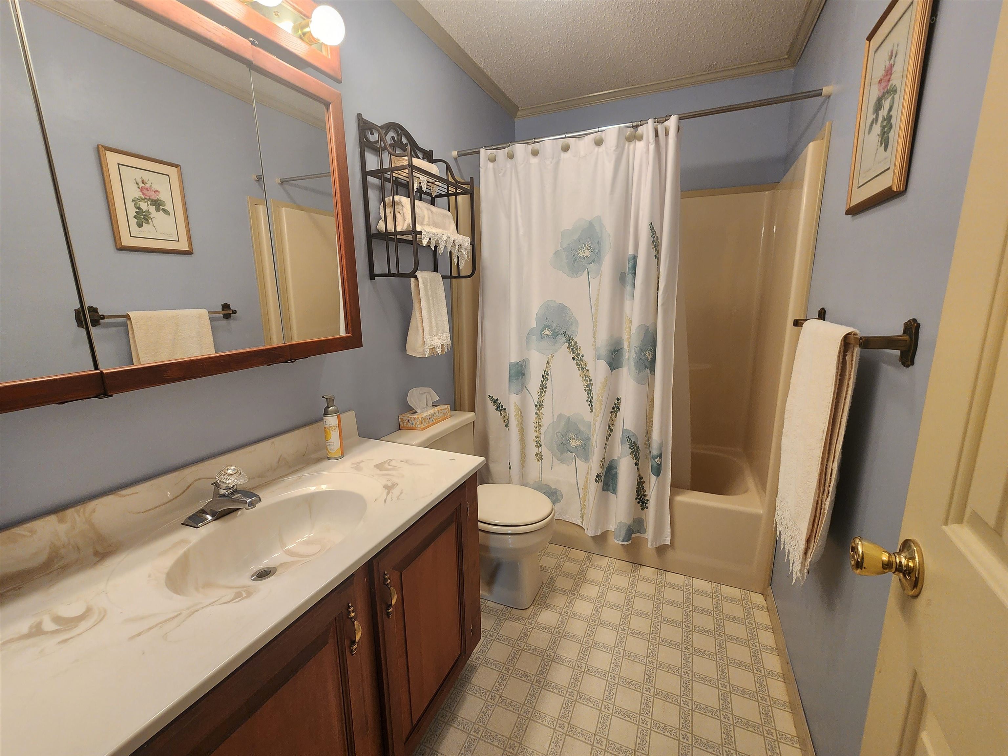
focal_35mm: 13
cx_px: 504
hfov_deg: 106.2
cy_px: 378
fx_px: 379
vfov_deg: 89.9
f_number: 2.2
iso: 160
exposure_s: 1/60
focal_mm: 2.2
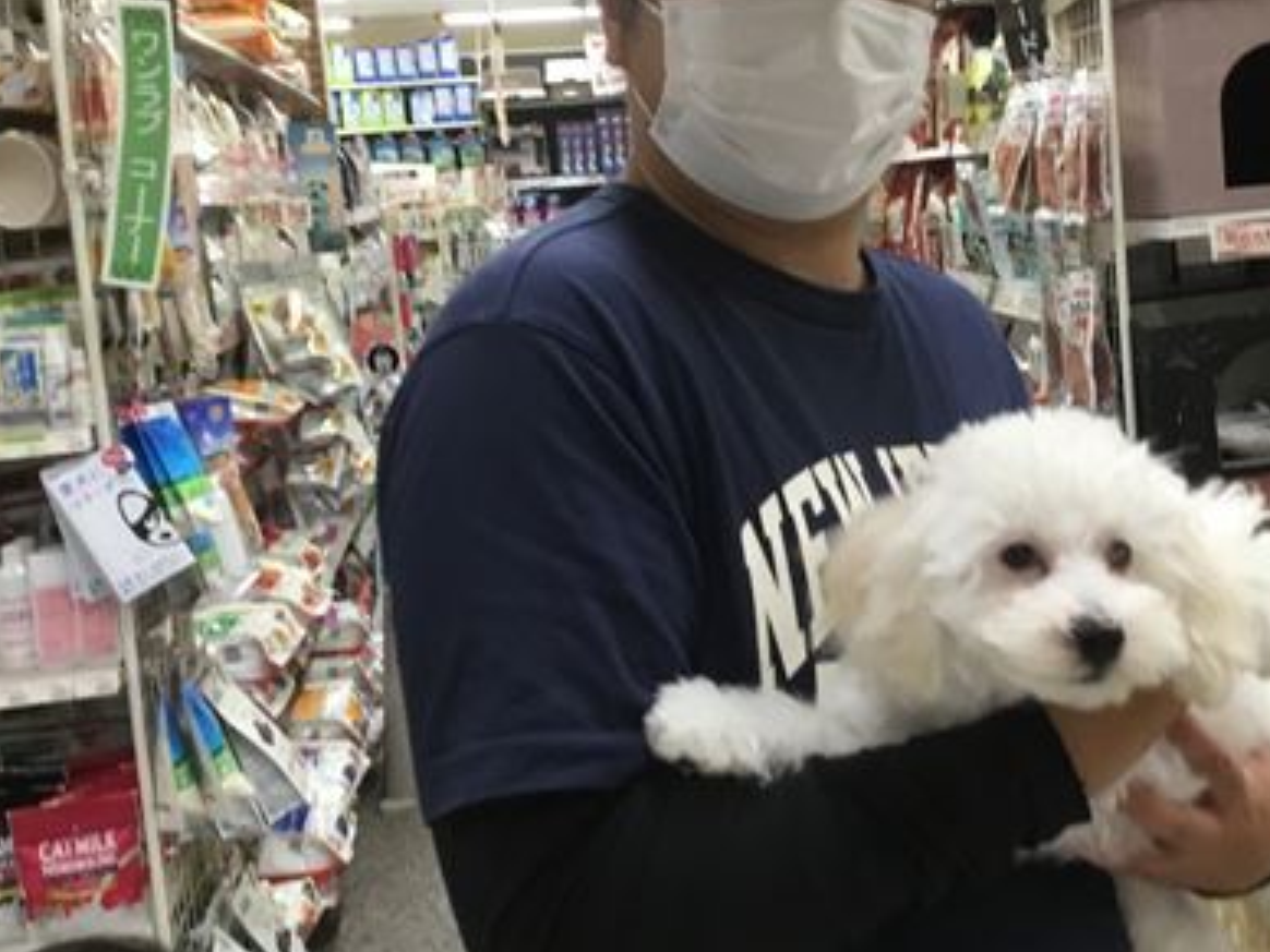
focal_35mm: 48
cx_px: 838
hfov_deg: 39.2
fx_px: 1761
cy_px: 357
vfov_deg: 30.1
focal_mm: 3.3
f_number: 2.4
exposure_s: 1/30
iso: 64
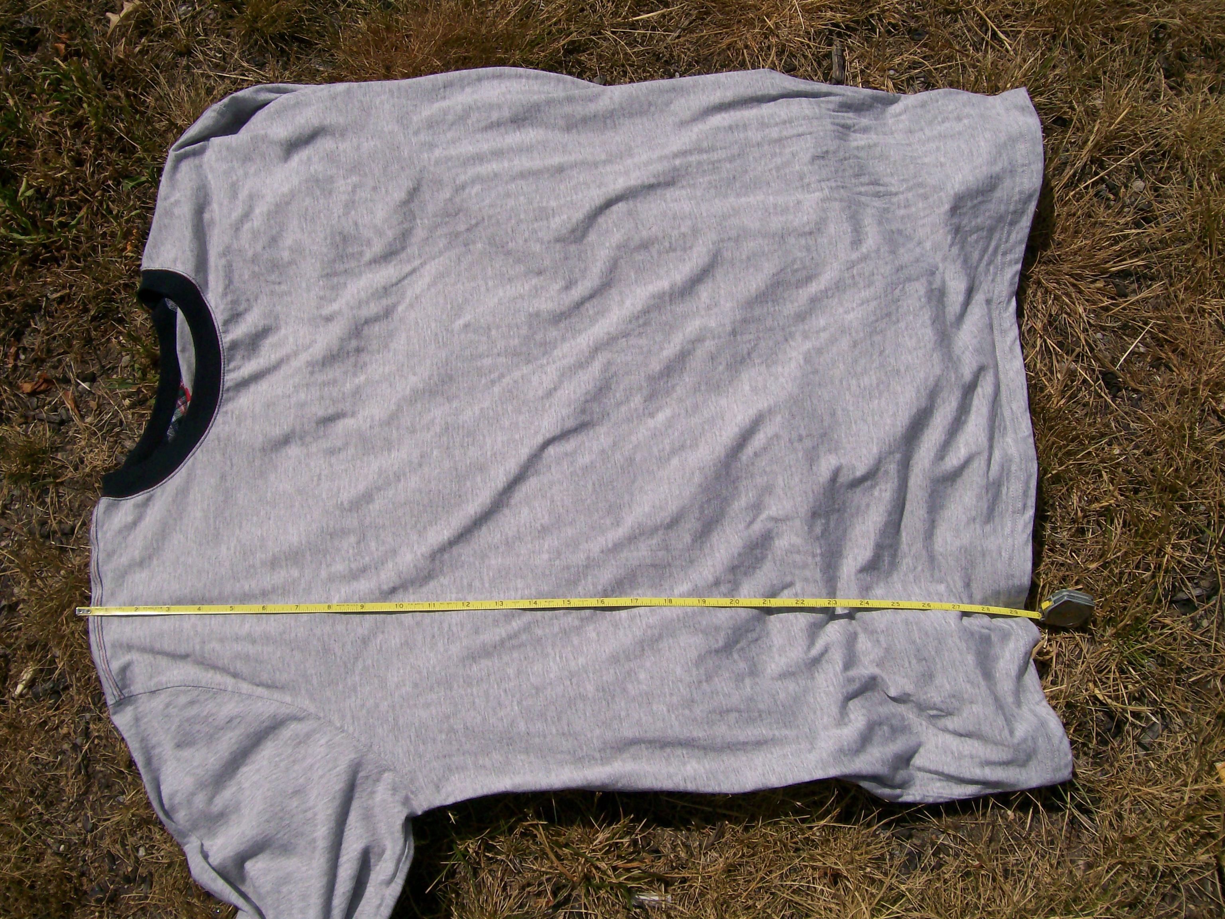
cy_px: 460
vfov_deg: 39.7
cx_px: 612
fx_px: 1274
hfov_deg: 51.4
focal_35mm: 36
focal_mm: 6
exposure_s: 1/1401
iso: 80
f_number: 4.8
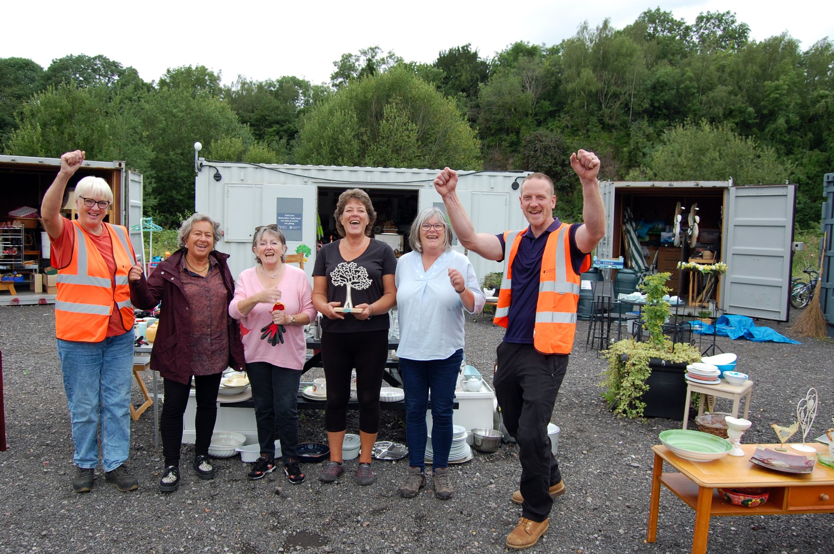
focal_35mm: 27
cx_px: 417
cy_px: 277
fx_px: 625
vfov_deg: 47.8
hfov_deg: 67.4
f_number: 7.1
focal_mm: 18
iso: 200
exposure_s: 1/200
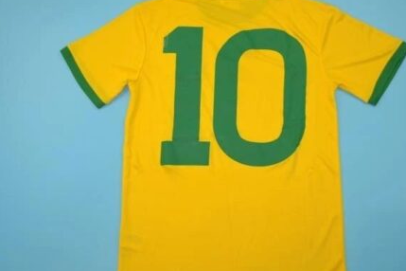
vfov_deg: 31.9
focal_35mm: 42
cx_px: 222
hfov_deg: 46.3
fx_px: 474
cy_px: 132
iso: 200
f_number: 4
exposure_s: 1/200
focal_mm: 20
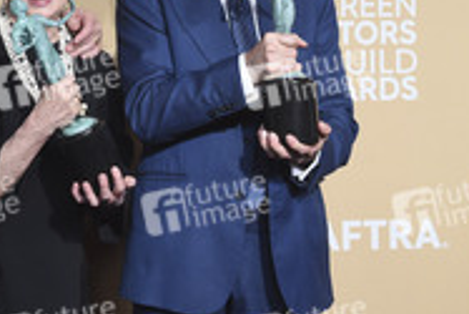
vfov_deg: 10.9
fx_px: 1630
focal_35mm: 125
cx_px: -13
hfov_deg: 16.0
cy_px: 18
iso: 2500
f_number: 7.1
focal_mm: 52
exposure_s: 1/250
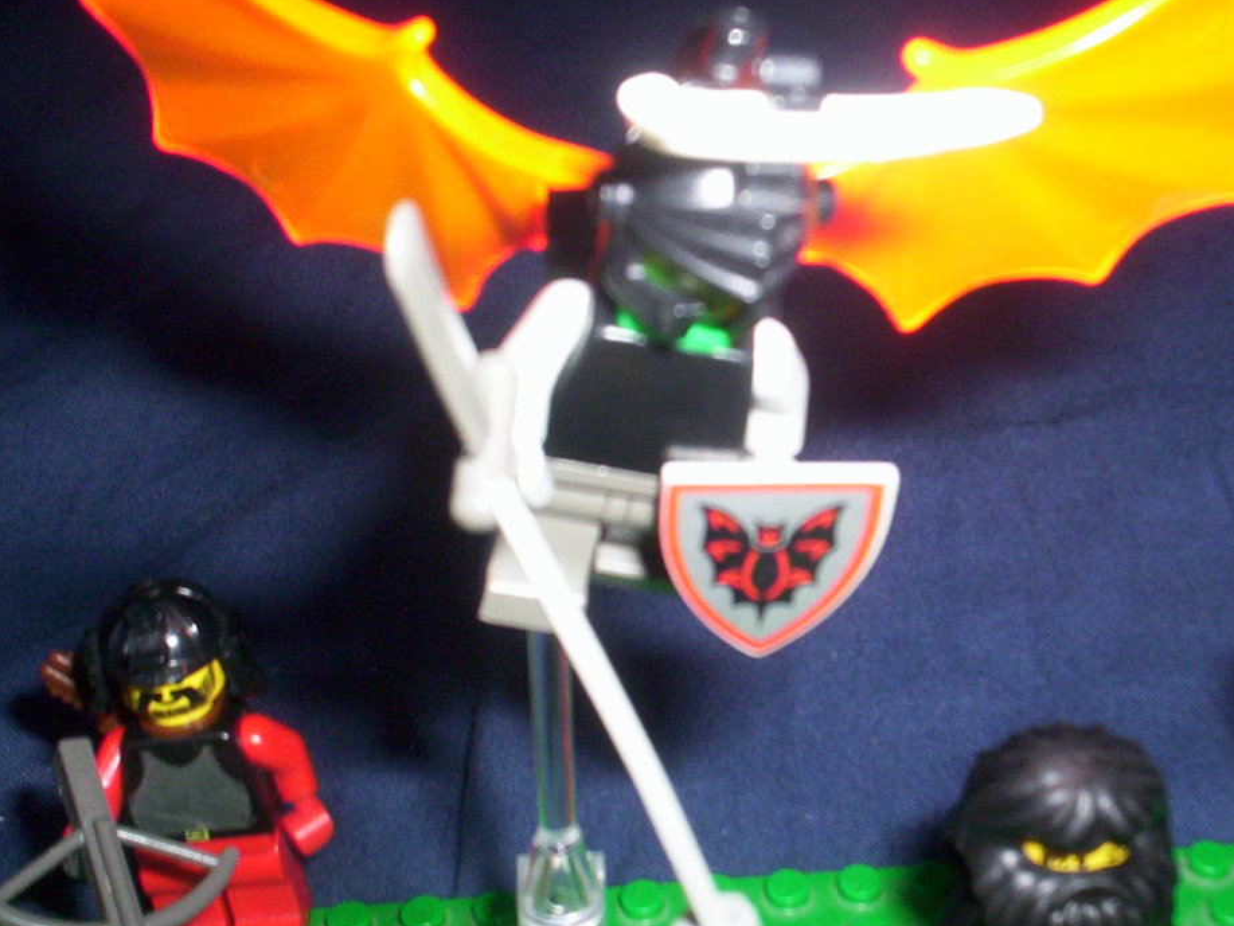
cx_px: 773
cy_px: 515
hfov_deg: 38.6
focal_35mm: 49
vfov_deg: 29.7
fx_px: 1747
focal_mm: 4.99
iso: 140
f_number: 4.5
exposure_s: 1/60
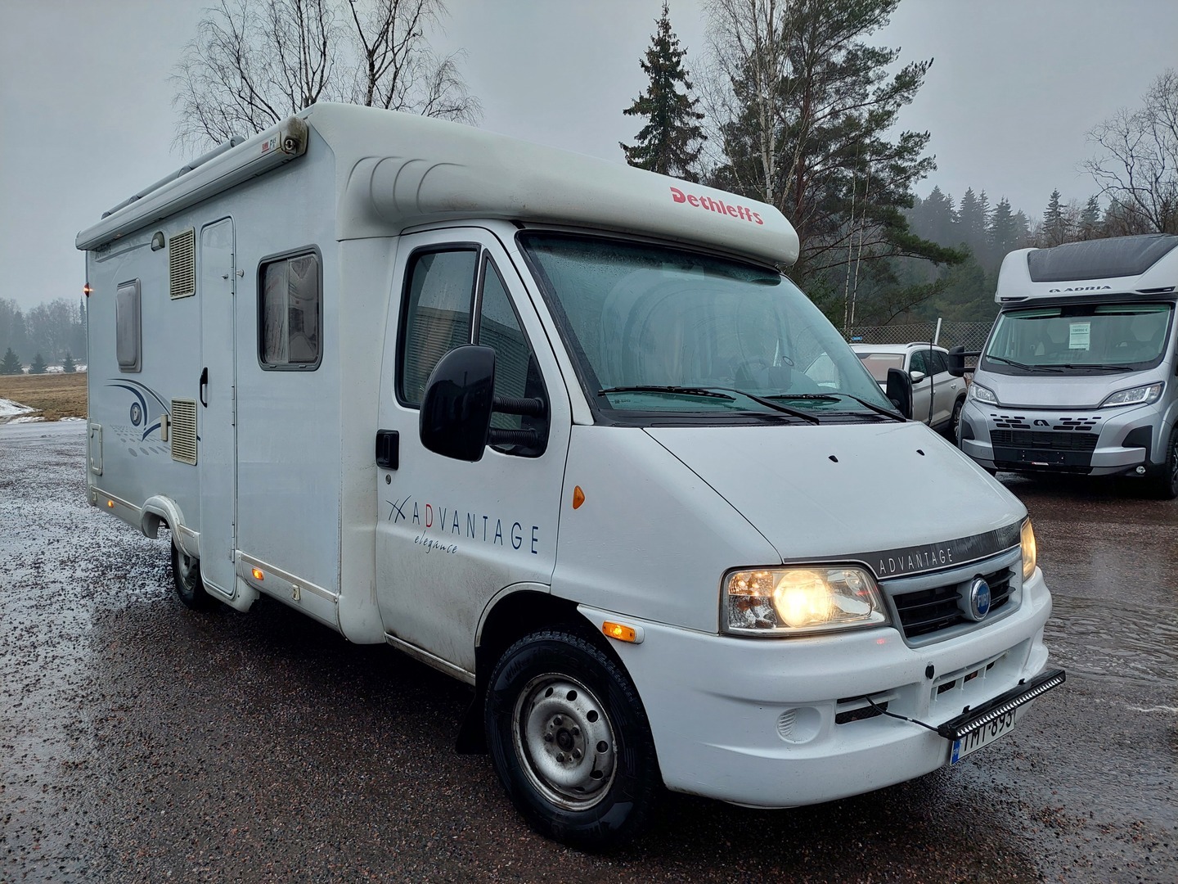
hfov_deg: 69.4
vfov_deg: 54.9
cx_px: 589
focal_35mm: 25
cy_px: 442
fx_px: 851
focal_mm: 5.23
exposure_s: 1/100
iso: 64
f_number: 1.8
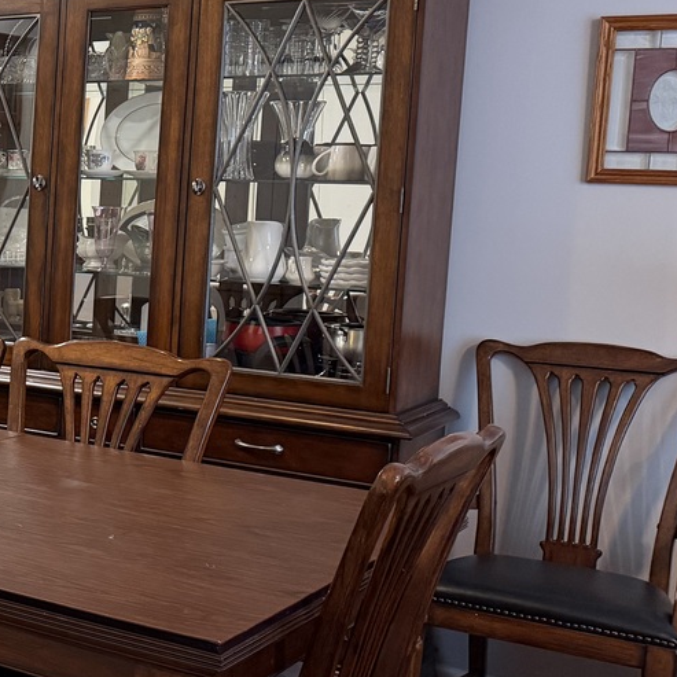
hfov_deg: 23.3
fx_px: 1372
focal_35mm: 62
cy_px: 310
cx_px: -282
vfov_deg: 27.7
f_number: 1.78
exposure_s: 1/60
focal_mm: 6.76
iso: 320
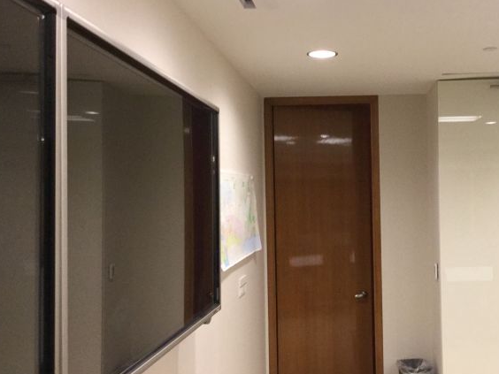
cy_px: 207
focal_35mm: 44
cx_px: 342
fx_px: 634
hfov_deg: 42.2
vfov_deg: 32.8
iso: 200
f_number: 2.4
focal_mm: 3.3
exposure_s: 1/20
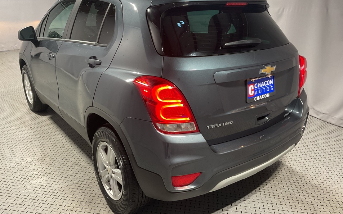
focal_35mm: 31
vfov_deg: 40.5
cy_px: 94
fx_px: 290
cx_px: 172
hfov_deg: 61.2
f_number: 1.8
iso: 80
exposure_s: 1/60
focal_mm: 3
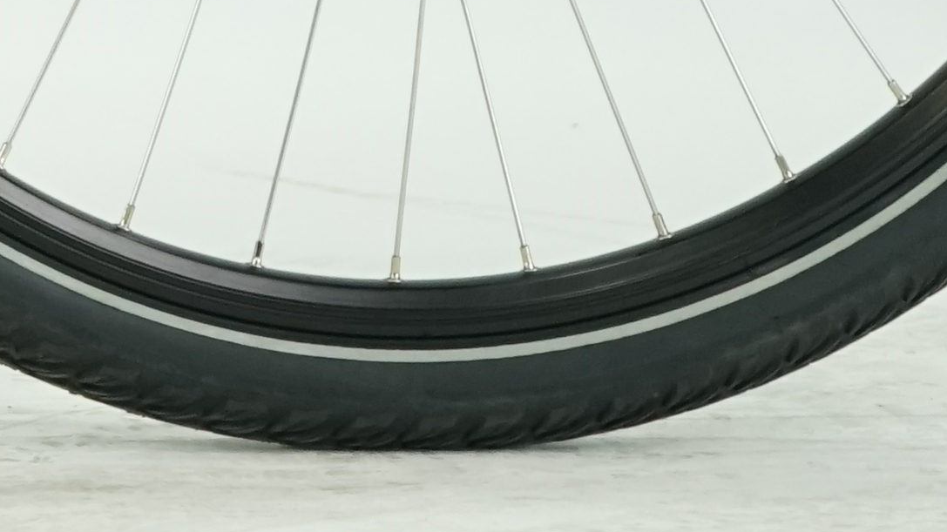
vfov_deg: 3.7
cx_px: -1199
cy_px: -1197
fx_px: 7984
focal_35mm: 318
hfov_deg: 6.5
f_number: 5.6
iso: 1600
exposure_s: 1/200
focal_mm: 55
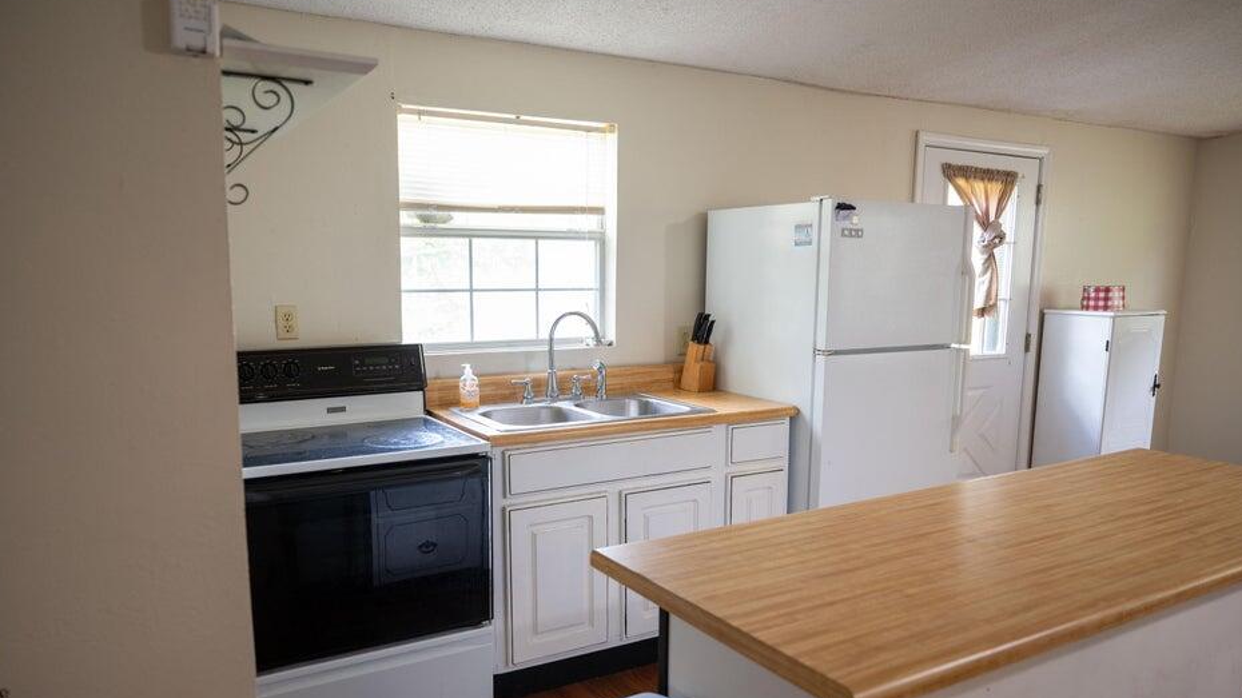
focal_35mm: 26
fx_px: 856
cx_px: 610
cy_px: 407
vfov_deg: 44.2
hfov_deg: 71.9
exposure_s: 1/80
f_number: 2.8
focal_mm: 24
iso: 400
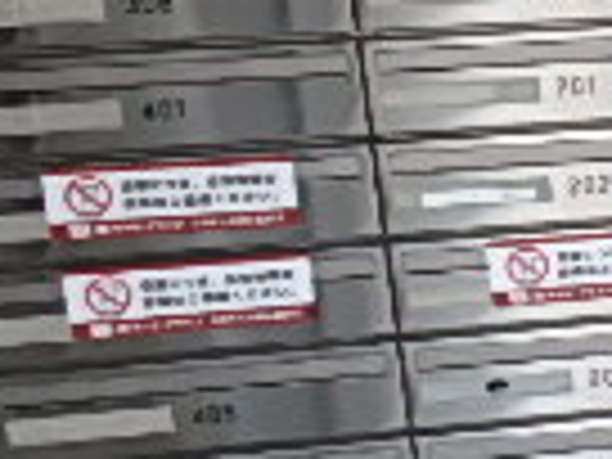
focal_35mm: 99
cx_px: 1336
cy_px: 126
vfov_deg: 14.9
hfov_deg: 14.9
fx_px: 1750
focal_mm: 3.7
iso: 125
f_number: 3.5
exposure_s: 1/80
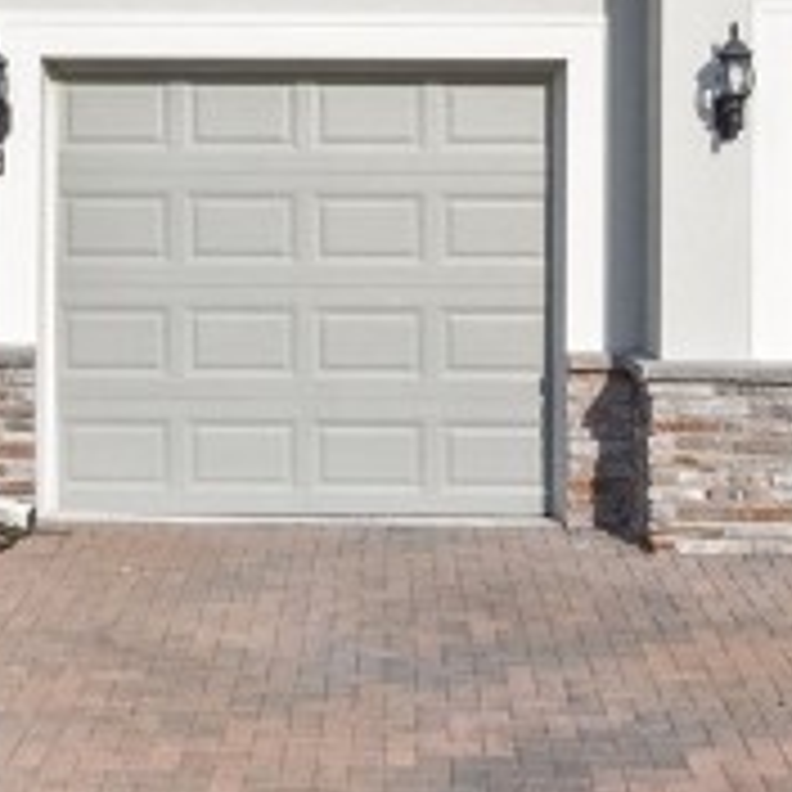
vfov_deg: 22.9
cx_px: 364
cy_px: -27
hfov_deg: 24.0
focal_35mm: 72
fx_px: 1864
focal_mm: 7
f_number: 9
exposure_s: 1/640
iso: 200
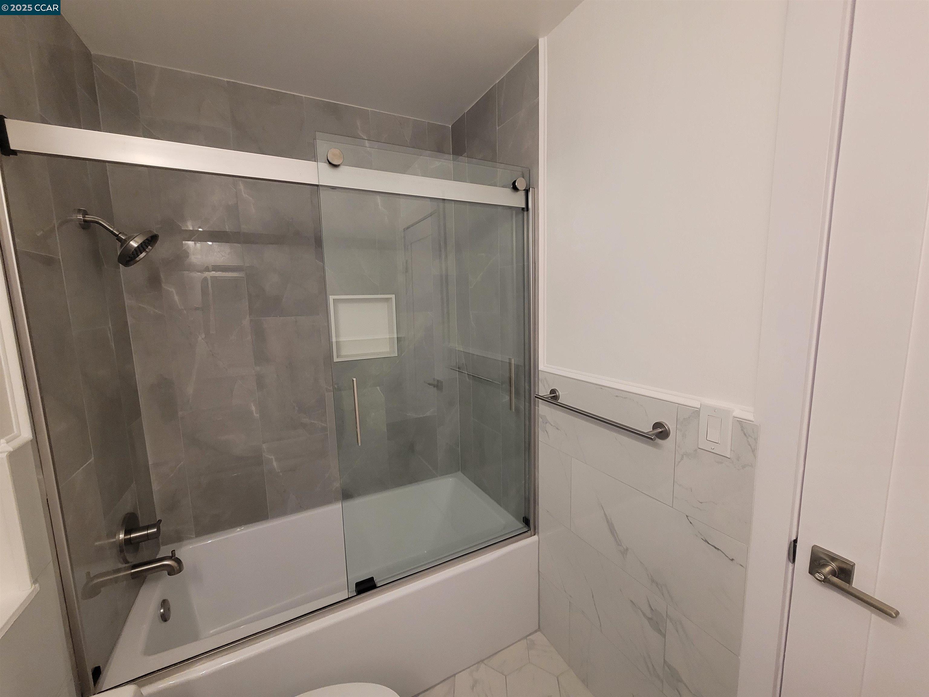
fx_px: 349
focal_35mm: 13
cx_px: 464
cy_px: 348
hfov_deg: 106.2
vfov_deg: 89.9
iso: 200
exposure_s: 1/60
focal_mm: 2.2
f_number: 2.2
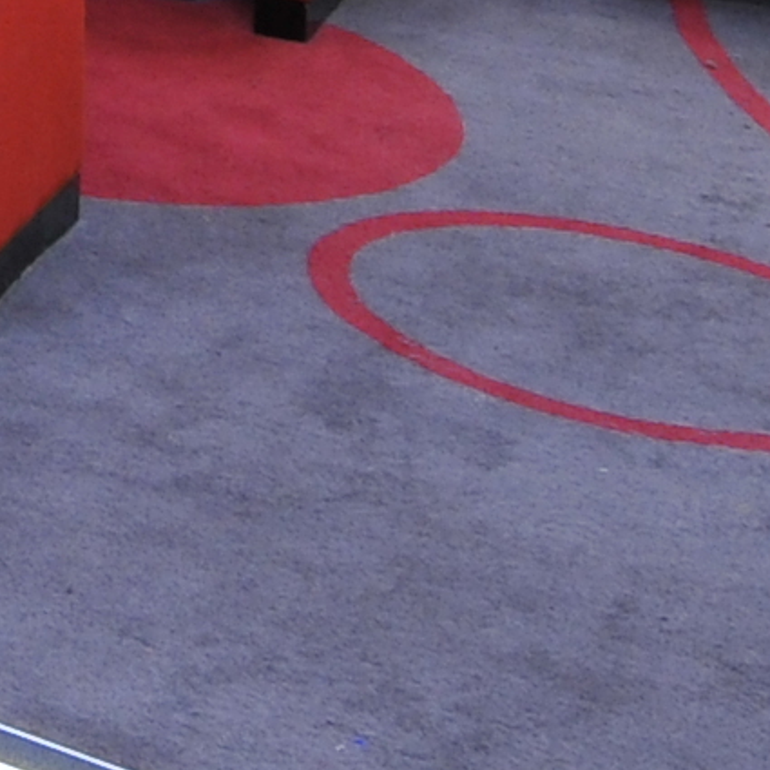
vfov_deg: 12.4
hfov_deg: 11.1
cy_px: -900
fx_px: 2995
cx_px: -1319
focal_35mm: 119
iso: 800
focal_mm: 14
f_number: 5.6
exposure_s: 1/4
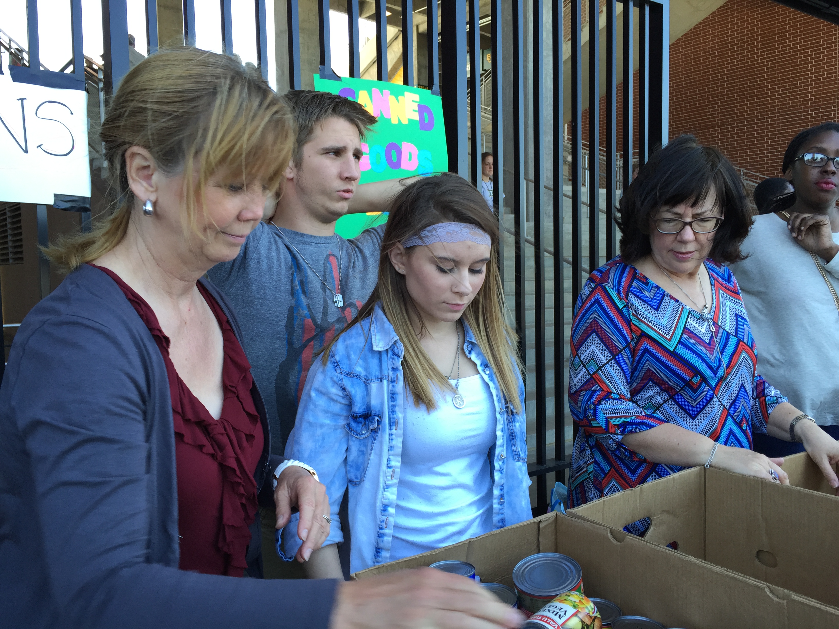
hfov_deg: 61.7
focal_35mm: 29
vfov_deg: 48.2
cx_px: 420
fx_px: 703
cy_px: 314
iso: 32
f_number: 2.2
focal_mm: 4.15
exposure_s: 1/120
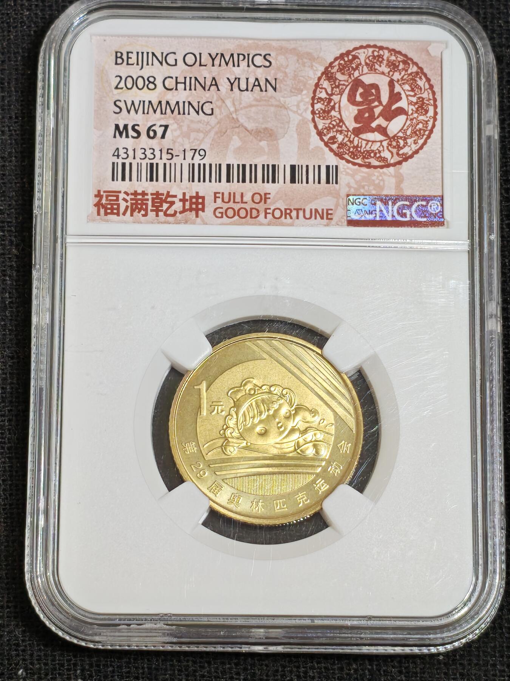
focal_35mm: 108
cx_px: 255
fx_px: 2122
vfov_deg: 18.2
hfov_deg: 13.7
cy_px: 340
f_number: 1.5
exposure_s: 1/742
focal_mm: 4.94
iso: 50
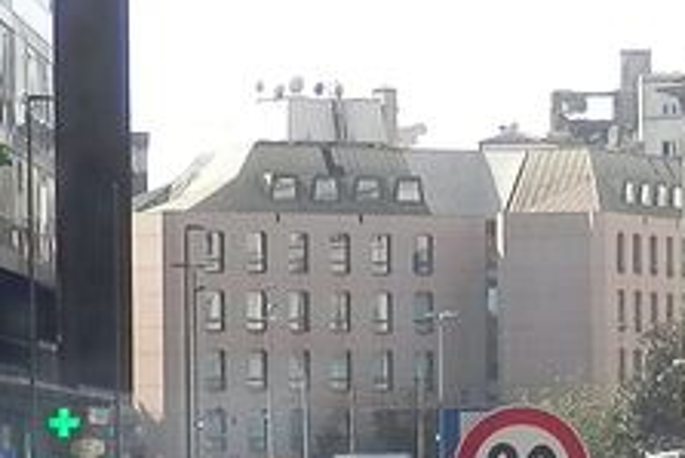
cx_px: 461
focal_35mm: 336
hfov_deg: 6.1
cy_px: 630
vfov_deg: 4.1
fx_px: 6397
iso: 80
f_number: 3.8
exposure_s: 1/250
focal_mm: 8
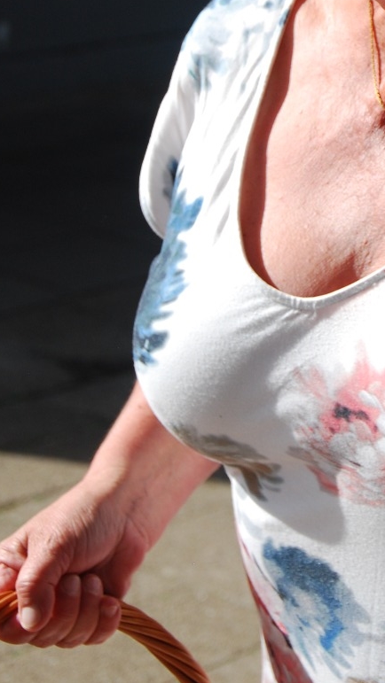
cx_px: 474
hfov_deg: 8.1
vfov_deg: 14.5
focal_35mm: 148
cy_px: 170
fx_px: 2686
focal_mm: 45
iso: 200
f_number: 4.8
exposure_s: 1/800
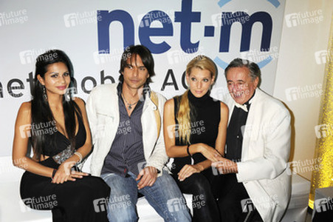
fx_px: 351
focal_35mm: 38
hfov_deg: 50.7
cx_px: 166
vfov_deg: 35.0
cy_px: 111
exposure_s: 1/50
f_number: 5.6
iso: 1600
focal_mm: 38
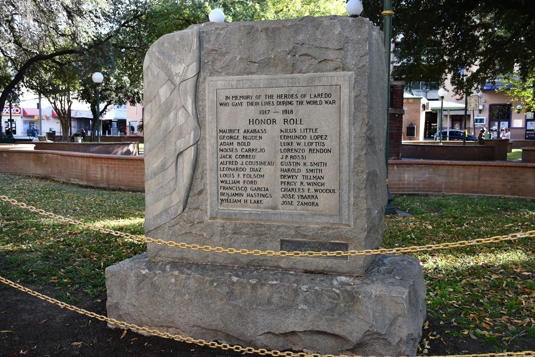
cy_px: 178
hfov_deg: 53.1
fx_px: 535
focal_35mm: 36
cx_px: 268
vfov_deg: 36.9
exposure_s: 1/250
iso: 400
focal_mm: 24
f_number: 5
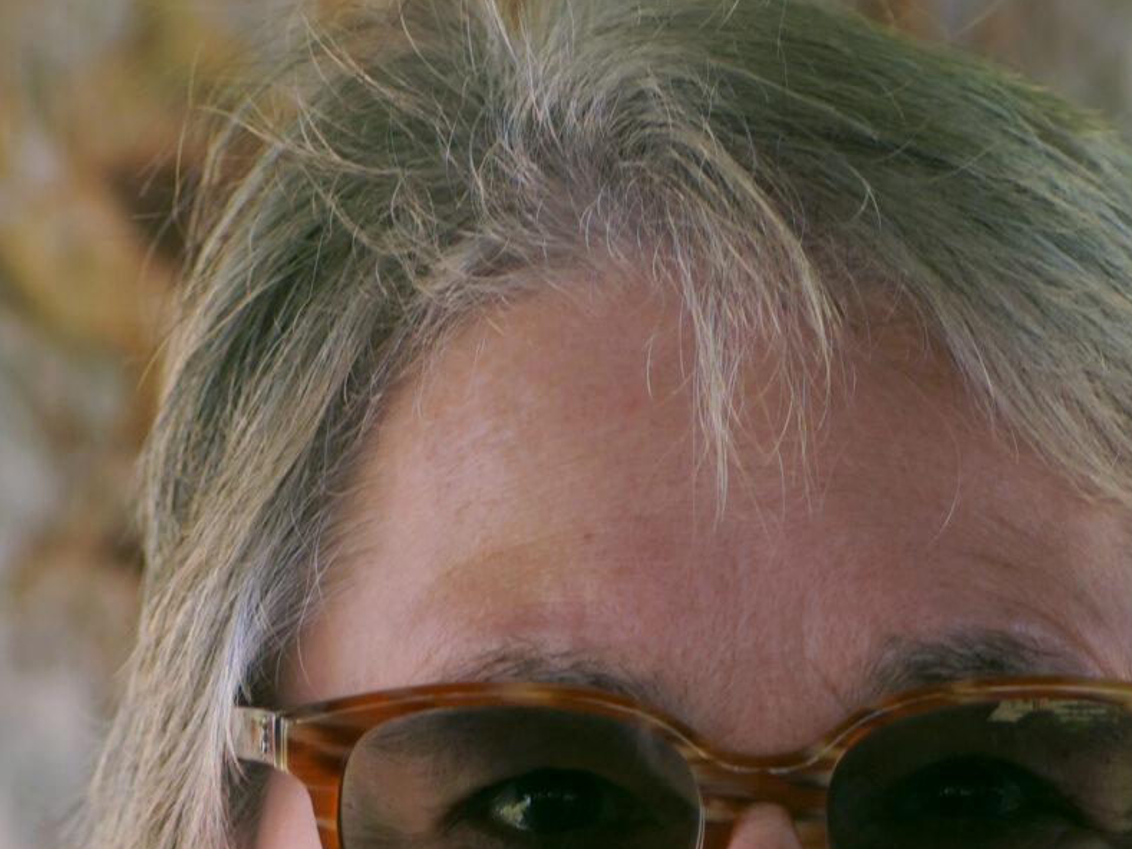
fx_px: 12952
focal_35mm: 396
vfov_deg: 3.7
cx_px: 810
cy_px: 1463
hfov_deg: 5.0
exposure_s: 1/160
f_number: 2.8
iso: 160
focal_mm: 85
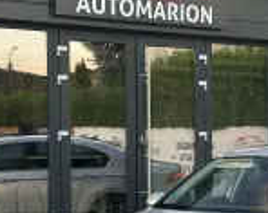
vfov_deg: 13.4
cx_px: 272
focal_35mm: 114
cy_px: 186
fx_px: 903
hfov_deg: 16.5
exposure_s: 1/121
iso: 64
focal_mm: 6.86
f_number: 1.78
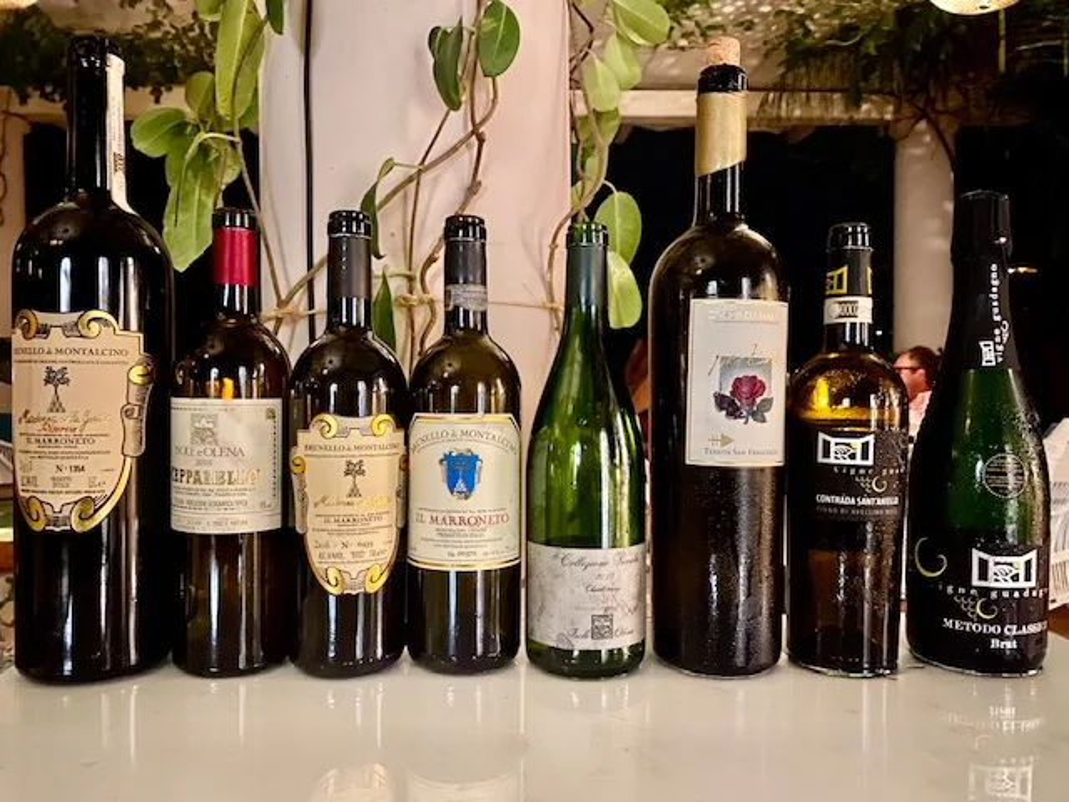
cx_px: 534
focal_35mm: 26
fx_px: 803
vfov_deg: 53.1
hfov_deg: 67.3
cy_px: 401
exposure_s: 1/8
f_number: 1.8
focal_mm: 4.25
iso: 800
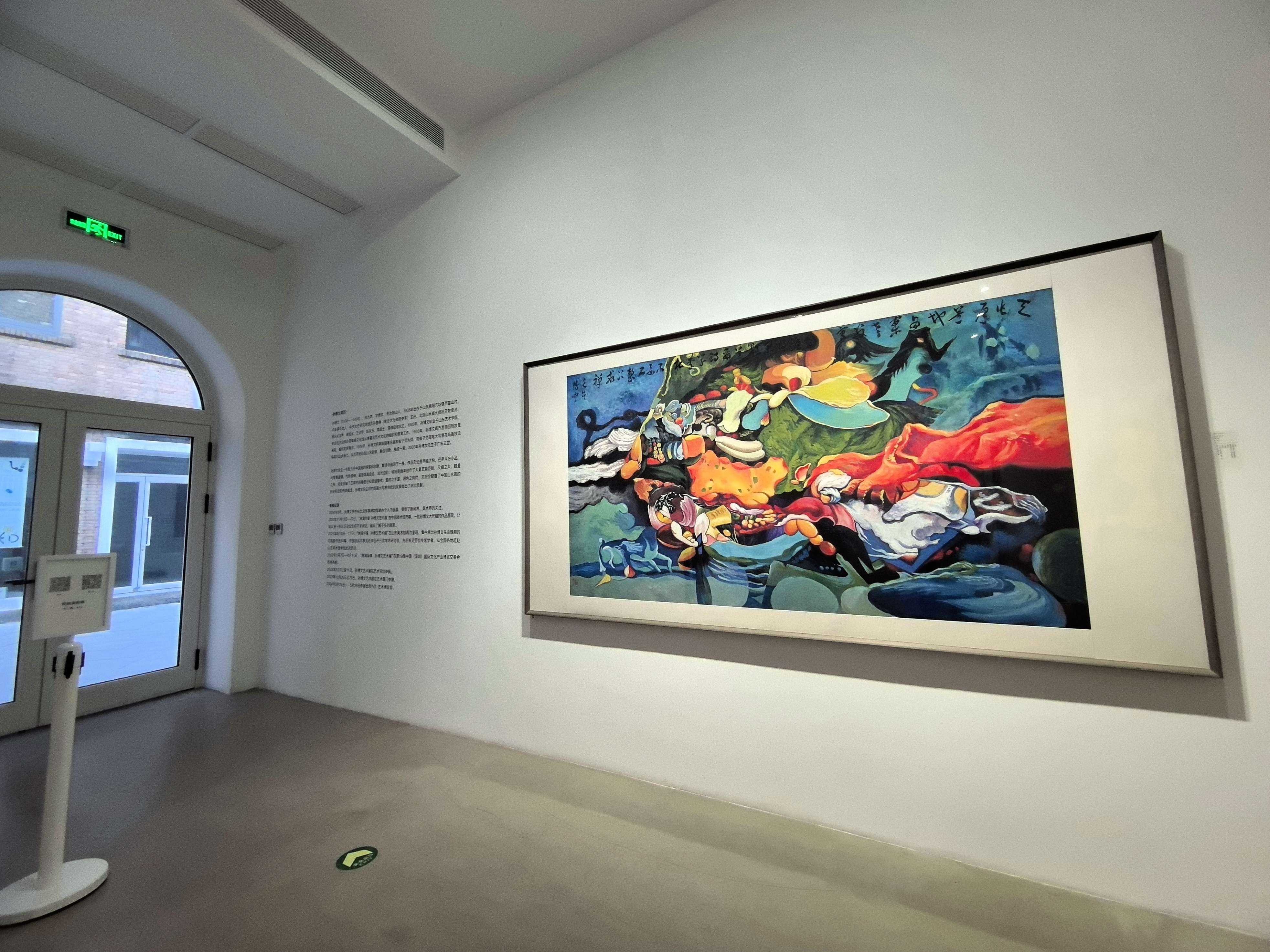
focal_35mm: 13
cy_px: 476
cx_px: 635
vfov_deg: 89.9
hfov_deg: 106.2
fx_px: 477
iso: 320
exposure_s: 1/33.3
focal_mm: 1.95
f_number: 2.2
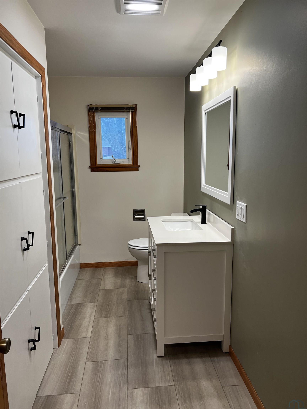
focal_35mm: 26
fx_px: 307
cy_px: 204
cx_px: 154
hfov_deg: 53.1
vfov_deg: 67.3
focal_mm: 5.7
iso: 80
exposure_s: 1/120
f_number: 1.5
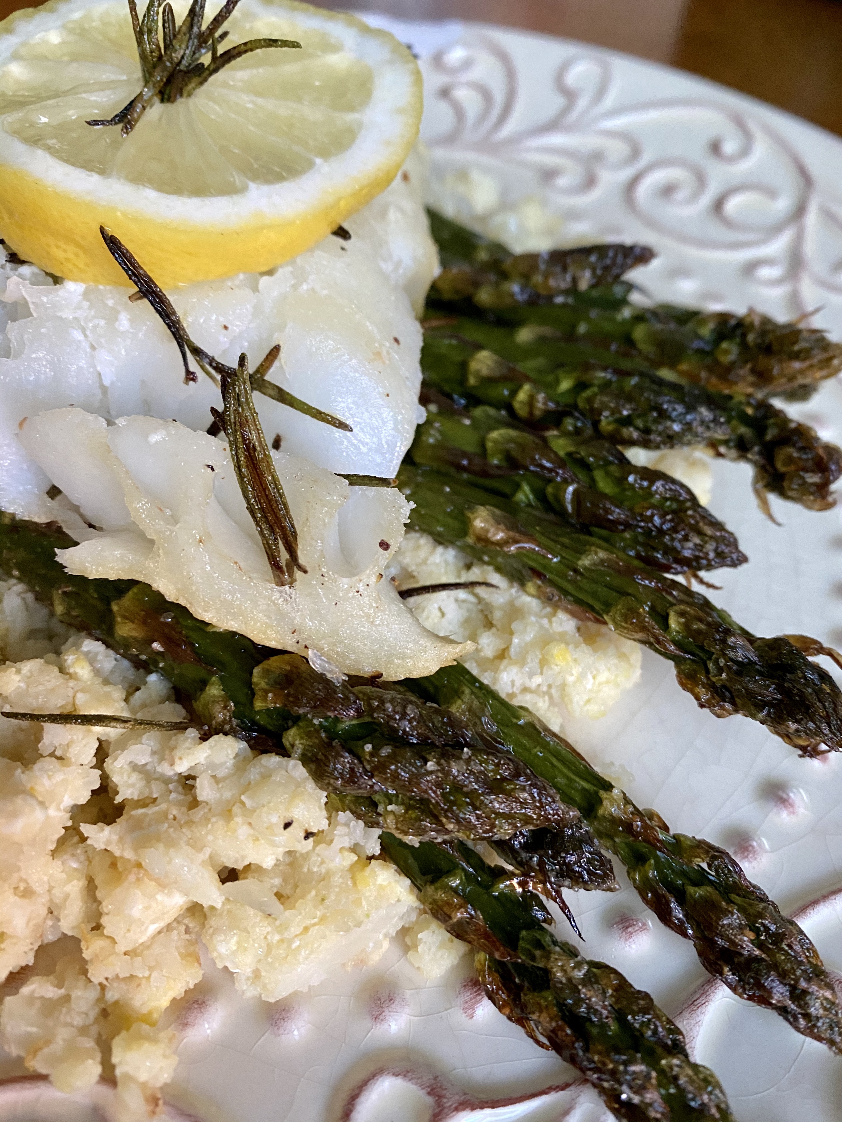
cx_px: 421
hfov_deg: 53.1
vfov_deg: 67.3
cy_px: 561
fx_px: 843
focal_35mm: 26
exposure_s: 1/60
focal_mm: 4.25
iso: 400
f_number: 1.8
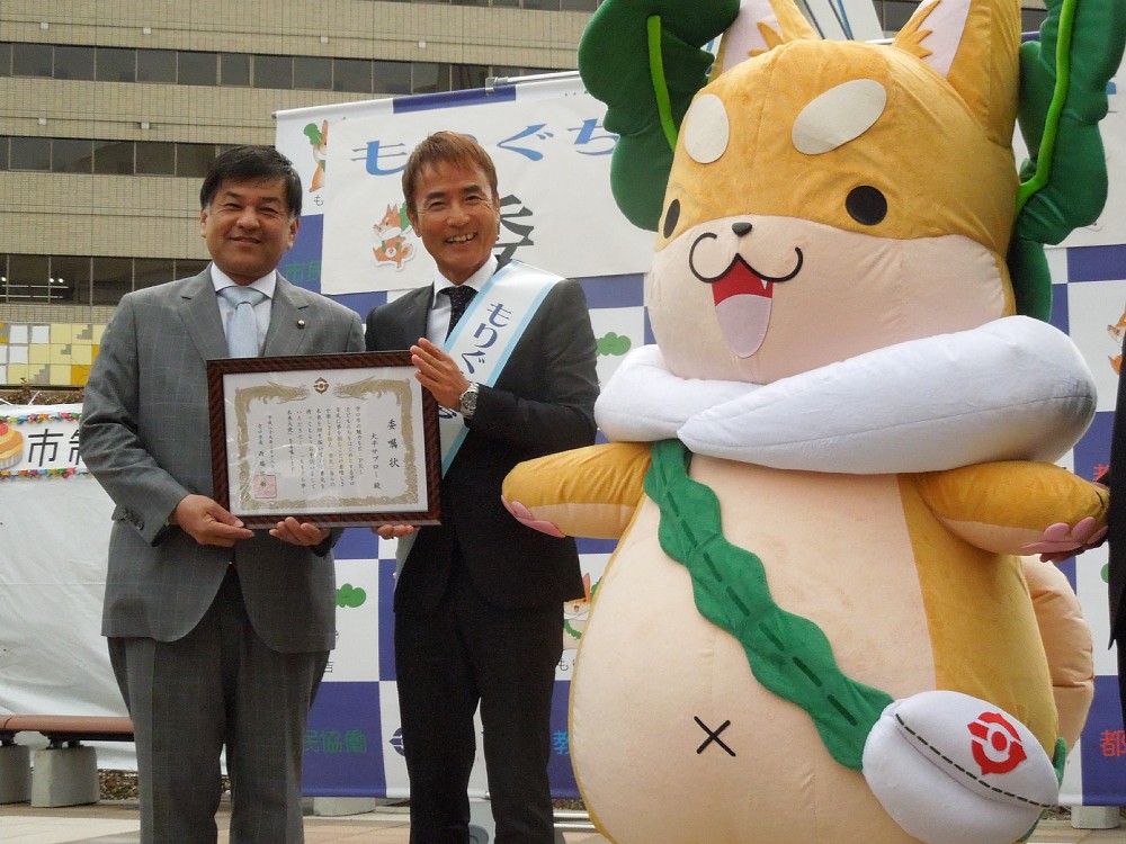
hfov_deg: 31.7
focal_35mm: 61
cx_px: 563
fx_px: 1984
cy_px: 422
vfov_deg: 24.0
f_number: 8.6
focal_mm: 11
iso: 1600
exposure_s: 1/1600
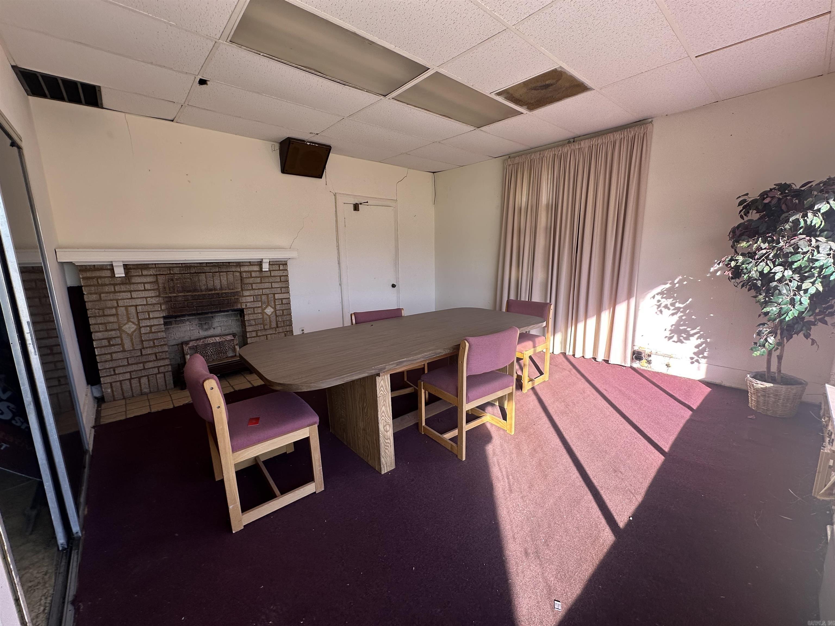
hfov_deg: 102.1
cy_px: 313
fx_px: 338
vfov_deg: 85.7
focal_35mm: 14
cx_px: 418
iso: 40
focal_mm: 2.22
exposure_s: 1/186
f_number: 2.2
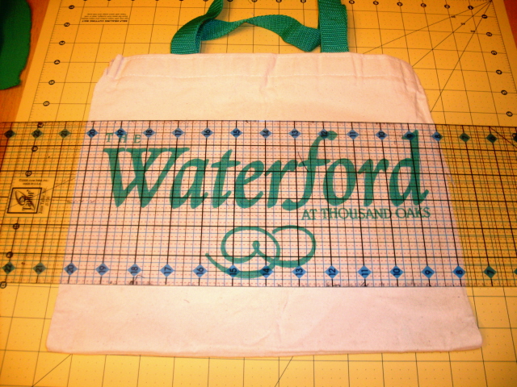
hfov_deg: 49.0
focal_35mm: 38
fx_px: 568
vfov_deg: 37.7
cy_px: 194
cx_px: 258
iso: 100
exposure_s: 1/45
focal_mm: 6.3
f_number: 2.8
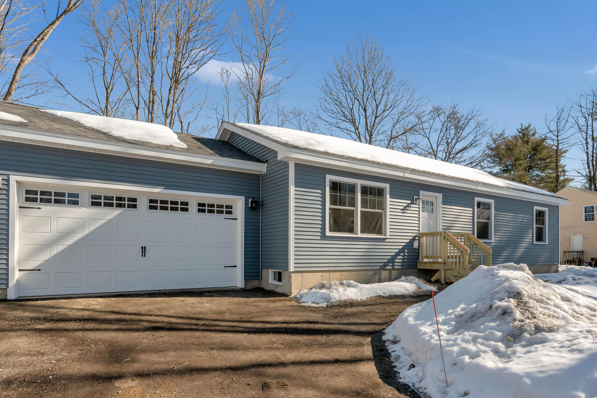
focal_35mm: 22
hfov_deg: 78.2
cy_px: 224
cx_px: 340
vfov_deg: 57.1
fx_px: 365
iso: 800
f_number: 8
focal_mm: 16
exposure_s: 1/2000
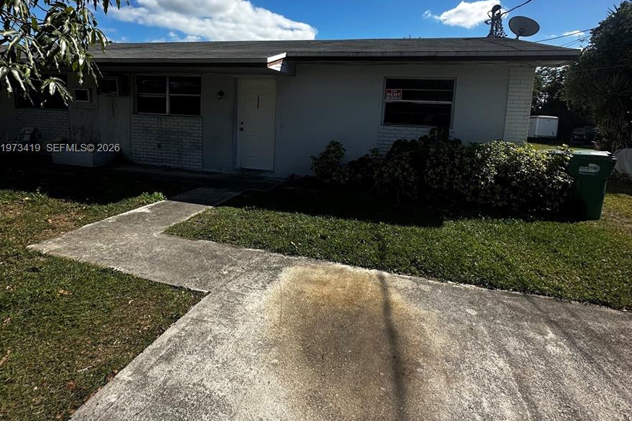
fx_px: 351
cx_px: 312
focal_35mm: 20
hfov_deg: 84.0
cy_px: 149
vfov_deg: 60.8
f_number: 2.2
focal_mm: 2.22
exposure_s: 1/1855
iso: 50
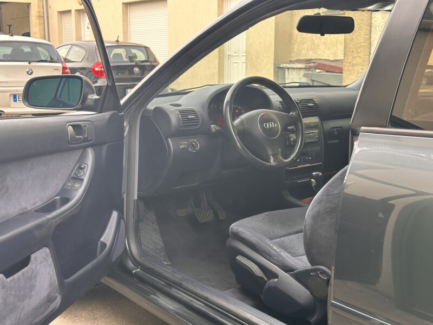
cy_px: 162
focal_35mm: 48
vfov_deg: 30.3
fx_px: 600
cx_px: 216
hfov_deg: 39.7
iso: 80
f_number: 1.78
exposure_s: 1/151
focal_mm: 6.86
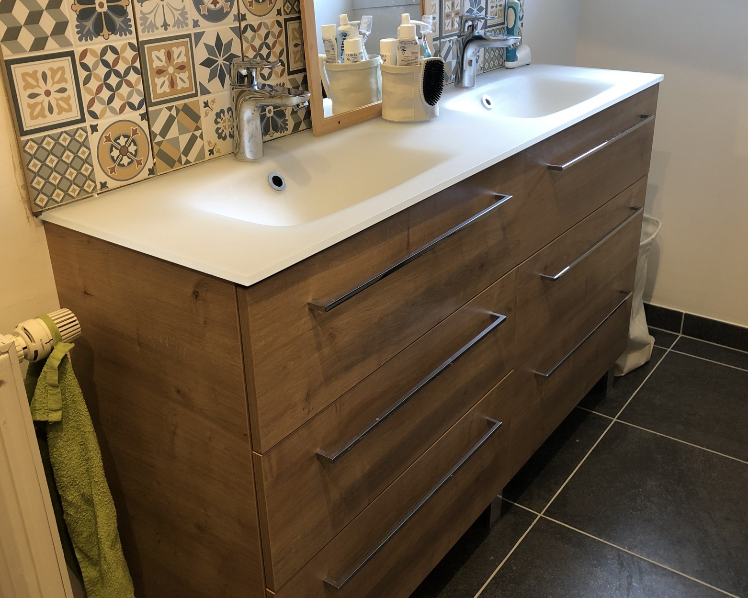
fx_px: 775
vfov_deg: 42.2
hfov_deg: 51.5
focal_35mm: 35
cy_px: 279
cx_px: 387
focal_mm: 3.99
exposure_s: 1/17
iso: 40
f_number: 1.8
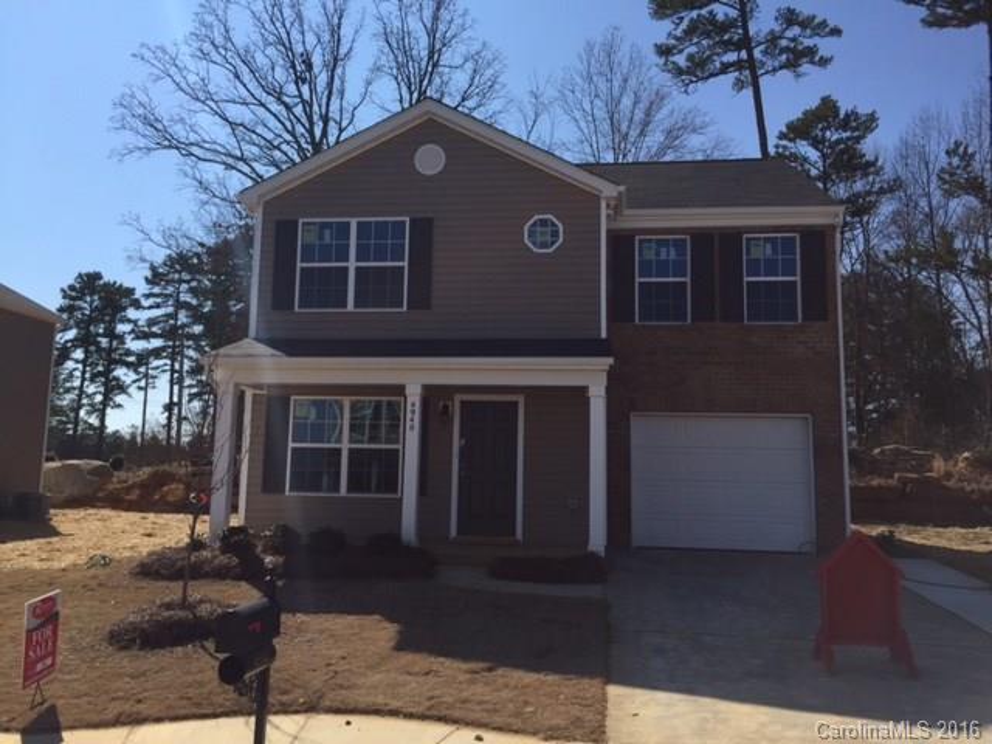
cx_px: 496
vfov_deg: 48.2
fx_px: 831
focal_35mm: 29
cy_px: 372
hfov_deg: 61.7
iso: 32
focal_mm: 4.15
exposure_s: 1/2825
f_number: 2.2
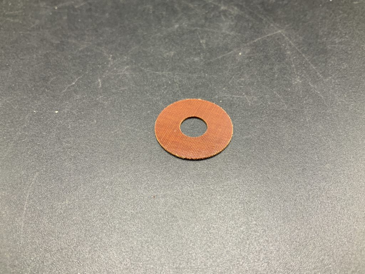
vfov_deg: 48.2
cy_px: 137
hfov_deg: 61.7
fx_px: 306
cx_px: 182
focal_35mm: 29
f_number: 1.8
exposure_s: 1/120
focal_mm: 3
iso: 50
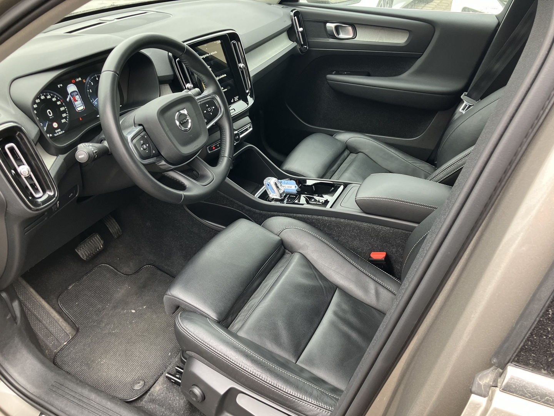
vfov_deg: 49.7
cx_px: 277
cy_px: 208
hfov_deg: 63.4
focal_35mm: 28
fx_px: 448
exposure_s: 1/102
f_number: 1.8
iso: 80
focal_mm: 3.99
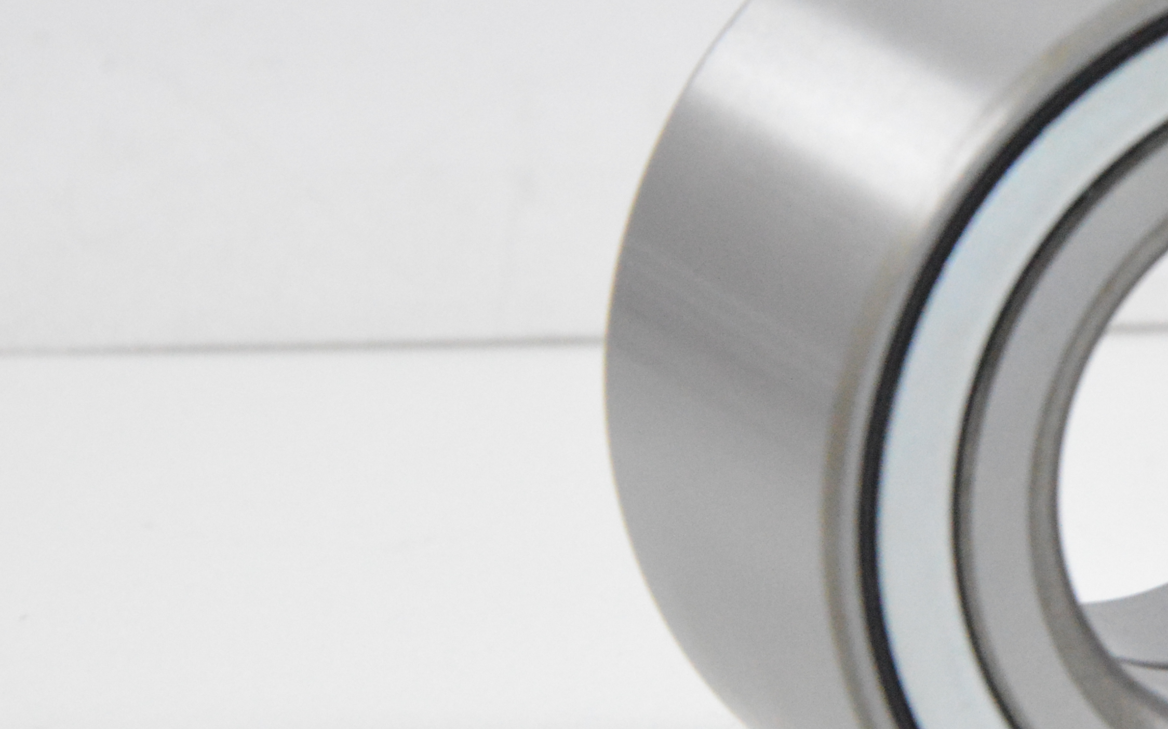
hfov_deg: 6.0
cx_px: 1367
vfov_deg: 3.8
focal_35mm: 347
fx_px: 11056
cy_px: 398
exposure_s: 1/100
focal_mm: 85
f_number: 8
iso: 3200
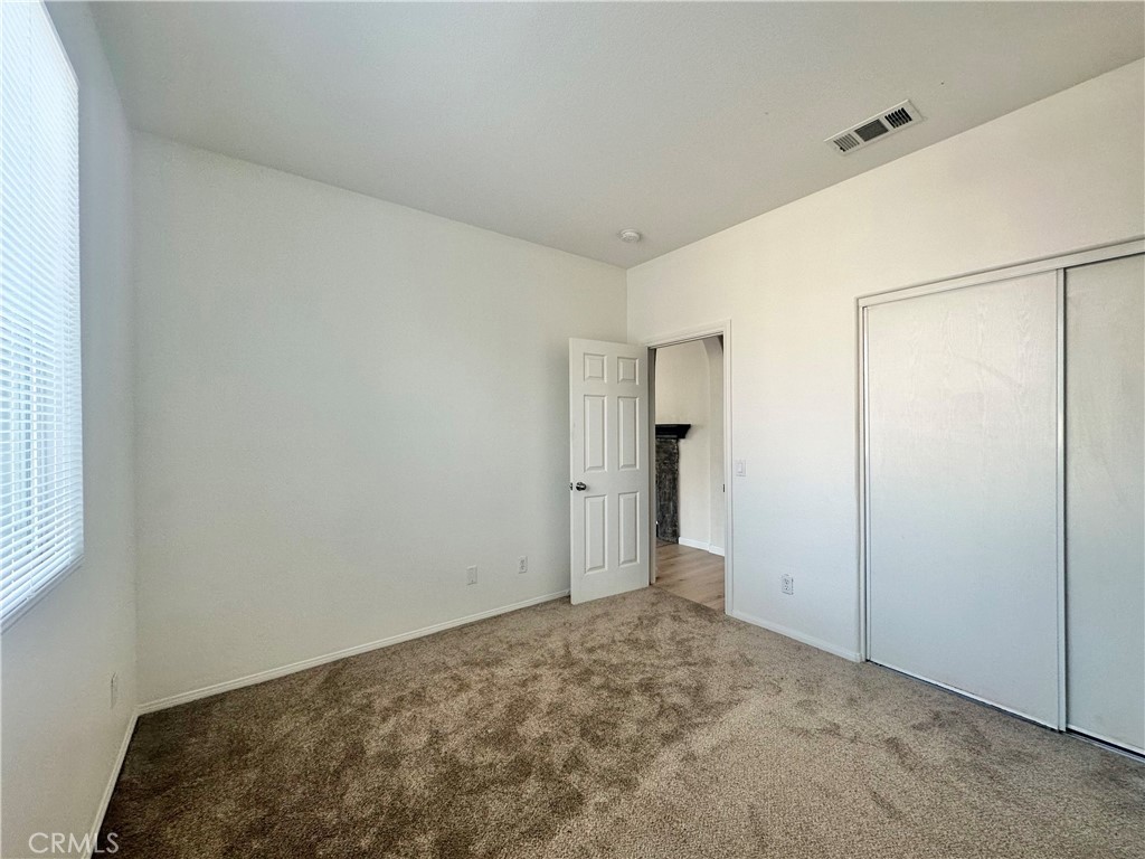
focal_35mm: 14
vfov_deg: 85.7
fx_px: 463
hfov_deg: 102.1
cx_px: 572
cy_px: 430
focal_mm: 2.22
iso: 125
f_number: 2.2
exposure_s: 1/120
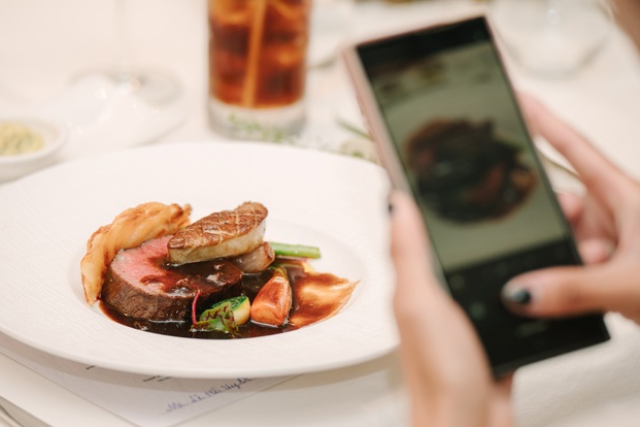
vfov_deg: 7.9
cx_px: 324
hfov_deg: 11.8
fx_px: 3093
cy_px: 208
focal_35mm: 174
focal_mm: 135
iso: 400
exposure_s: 1/200
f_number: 2.8
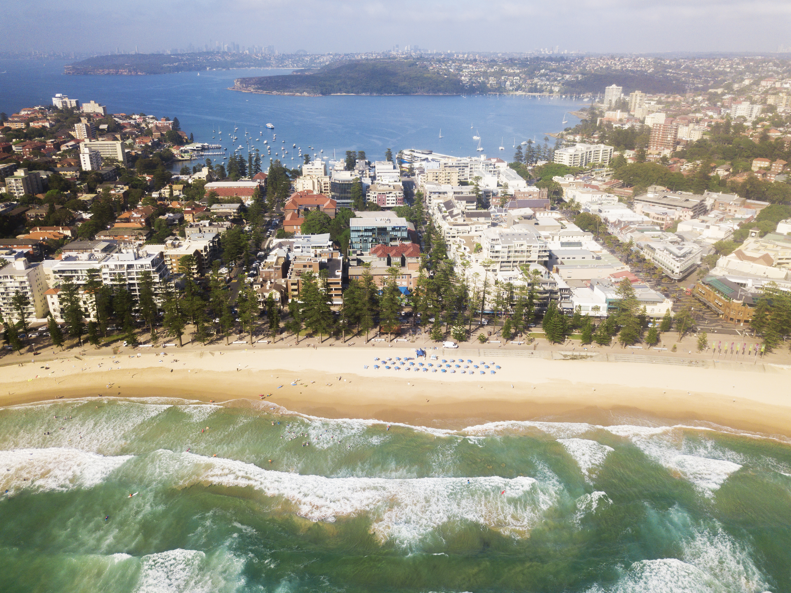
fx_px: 594
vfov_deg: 53.0
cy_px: 296
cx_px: 396
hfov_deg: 67.3
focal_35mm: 26
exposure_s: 1/690
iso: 100
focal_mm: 4.73
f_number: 2.2
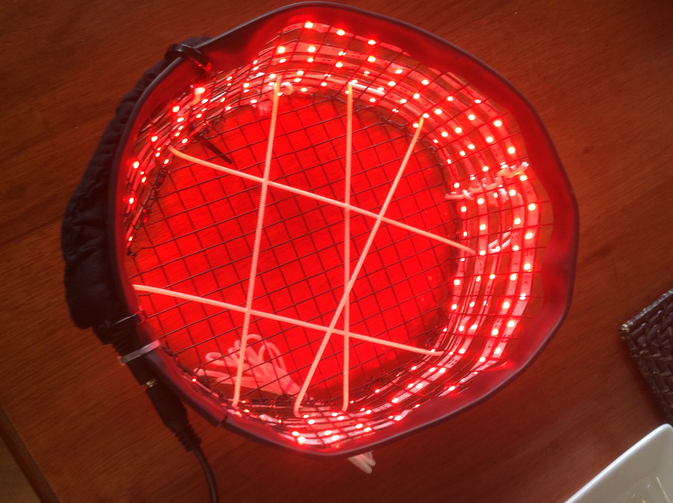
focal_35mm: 32
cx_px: 336
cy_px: 252
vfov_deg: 44.1
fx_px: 621
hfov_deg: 56.9
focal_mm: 3.3
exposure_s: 1/25
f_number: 2.4
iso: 40
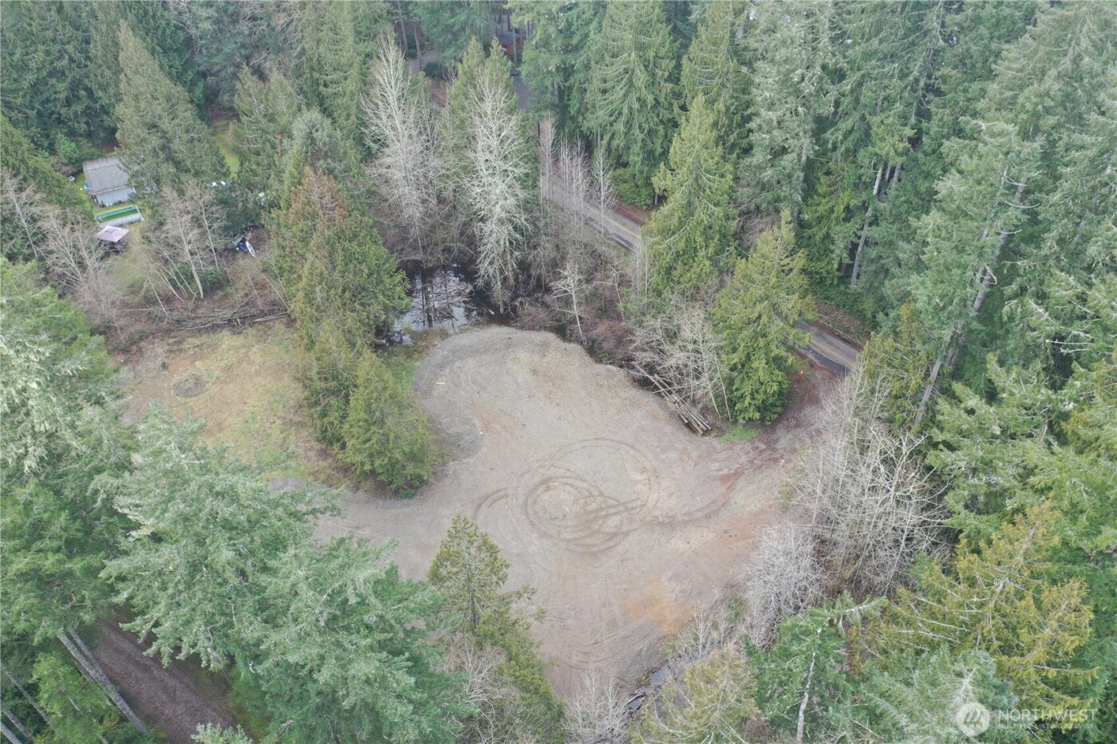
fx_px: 869
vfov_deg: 46.4
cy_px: 372
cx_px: 558
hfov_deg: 65.5
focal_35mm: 28
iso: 100
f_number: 3.5
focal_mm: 10.26
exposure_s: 1/60
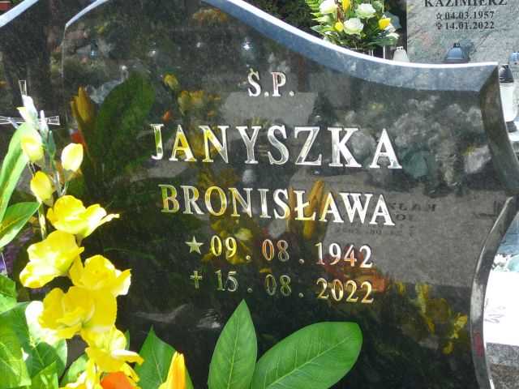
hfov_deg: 34.9
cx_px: 260
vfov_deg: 26.6
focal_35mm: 55
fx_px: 825
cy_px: 194
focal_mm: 8.2
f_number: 3.5
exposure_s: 1/200
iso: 80
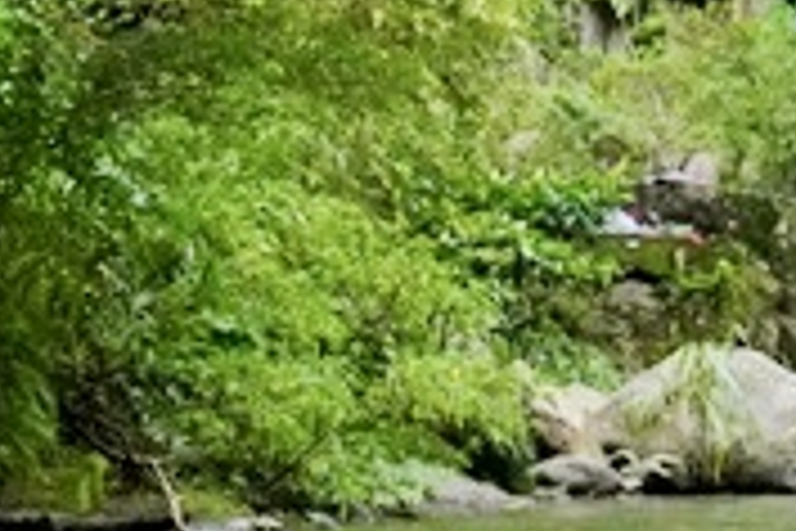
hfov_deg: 6.6
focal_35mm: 313
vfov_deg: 4.4
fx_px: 6920
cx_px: 607
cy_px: 848
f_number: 8
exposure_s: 1/2000
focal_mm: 54
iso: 6400
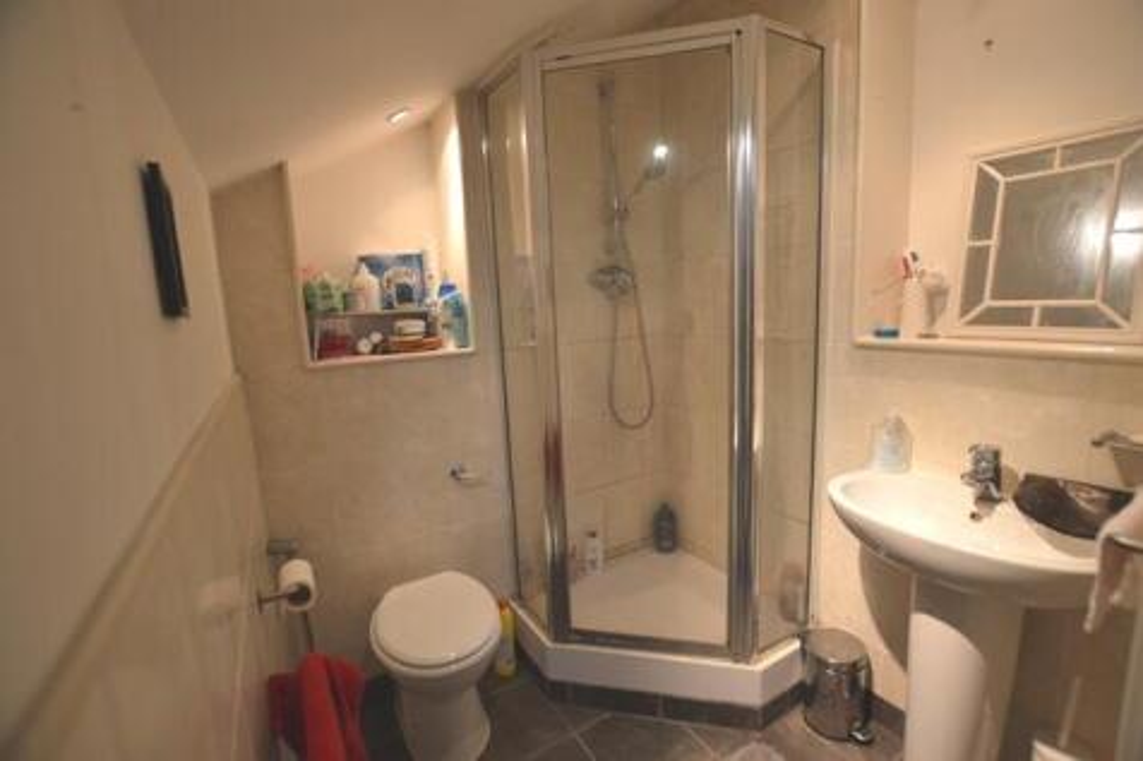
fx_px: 476
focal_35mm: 15
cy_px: 380
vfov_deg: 77.3
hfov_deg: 100.4
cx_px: 572
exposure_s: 1/60
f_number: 3.5
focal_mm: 10
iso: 450
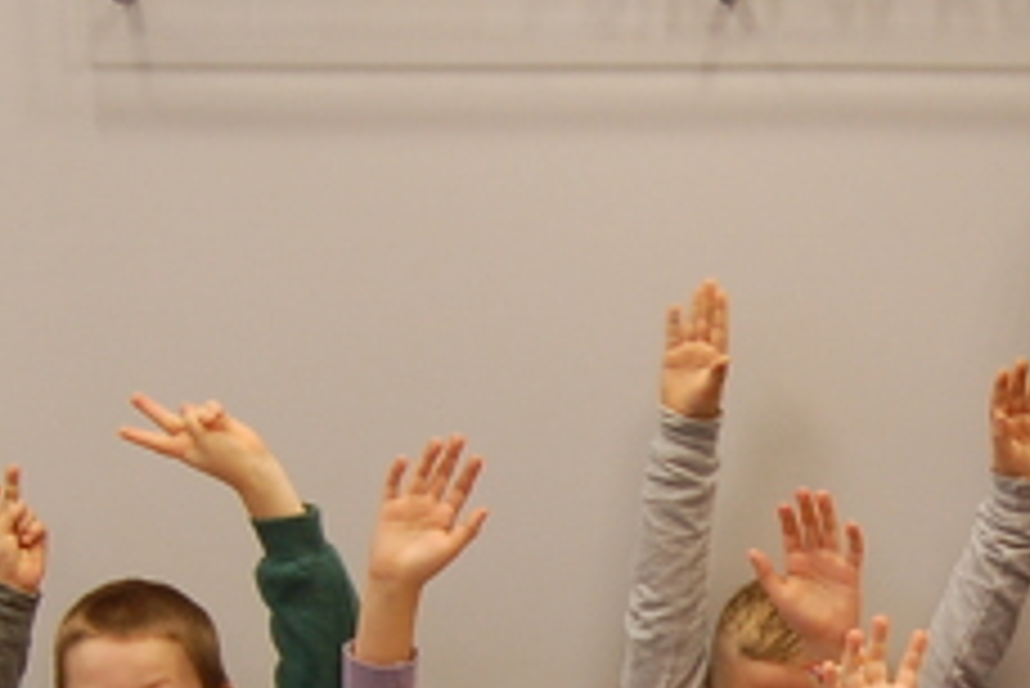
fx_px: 3035
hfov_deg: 18.8
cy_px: 666
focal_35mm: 106
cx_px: 981
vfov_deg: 12.8
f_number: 4
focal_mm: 18
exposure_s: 1/60
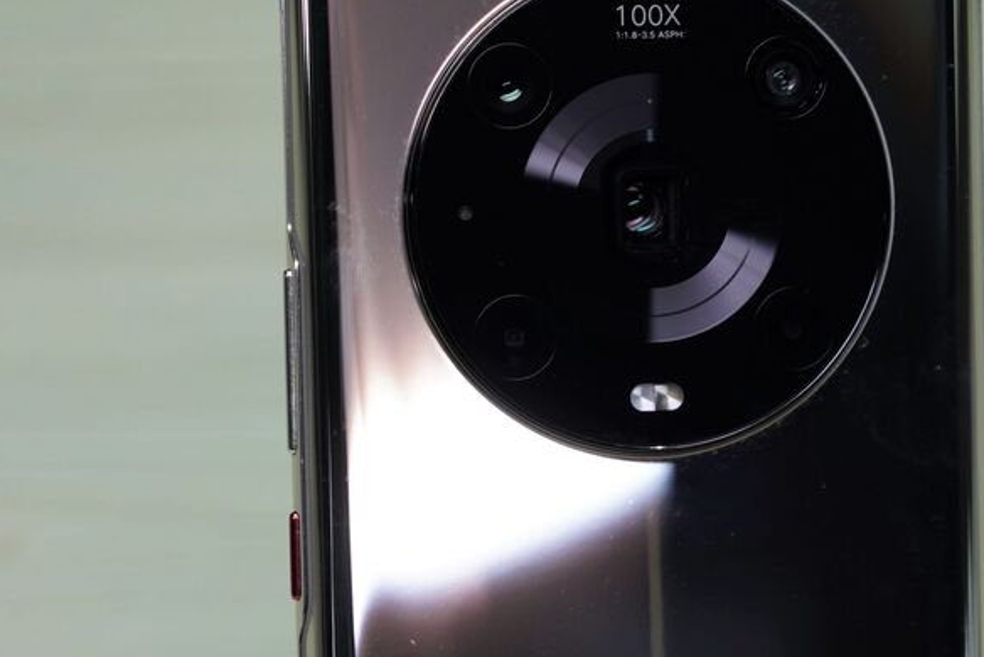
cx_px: 583
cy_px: 226
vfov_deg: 11.9
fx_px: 3145
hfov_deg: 17.8
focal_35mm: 115
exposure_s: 1/160
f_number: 6.3
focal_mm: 70
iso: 800
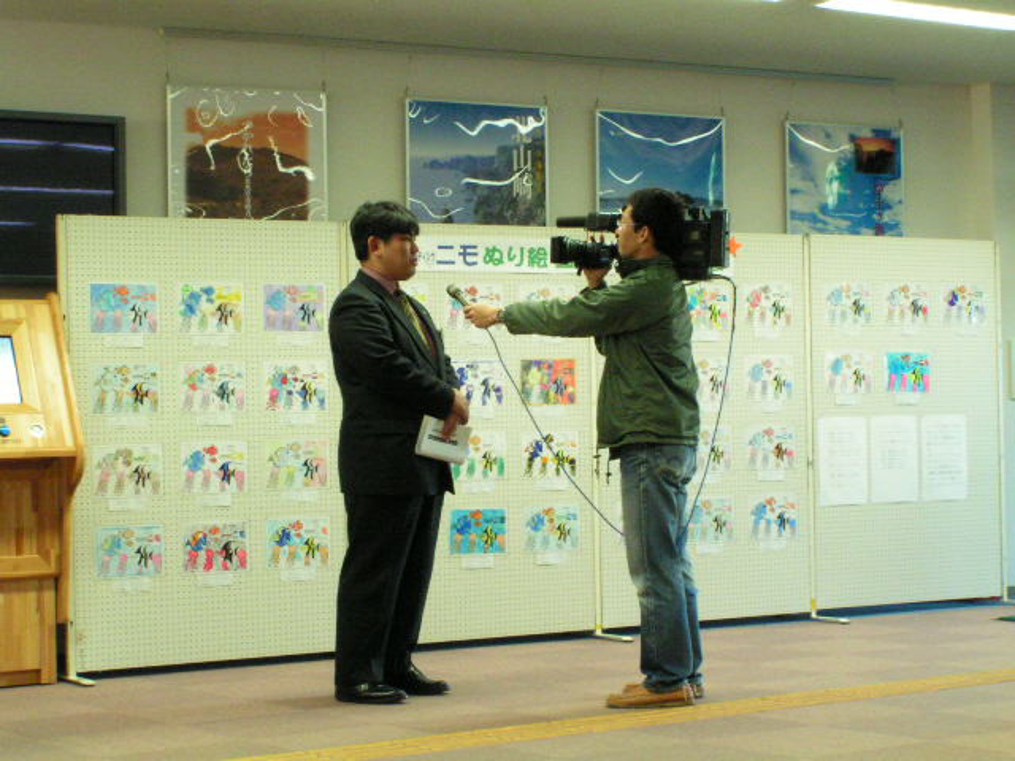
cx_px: 508
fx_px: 2199
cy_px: 380
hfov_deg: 26.0
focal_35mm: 75
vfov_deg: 19.6
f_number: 8
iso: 400
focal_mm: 11.5
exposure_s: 1/15
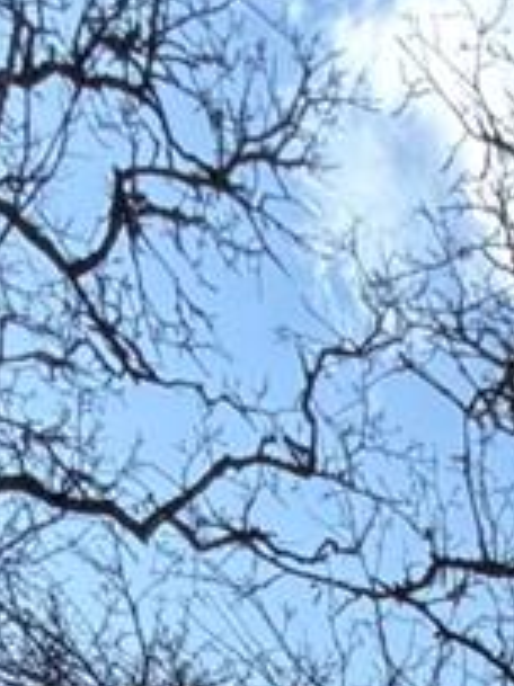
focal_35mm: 106
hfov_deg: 12.3
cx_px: 1025
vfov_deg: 10.6
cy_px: 2197
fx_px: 2101
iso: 20
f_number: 2.2
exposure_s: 1/985
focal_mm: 2.22
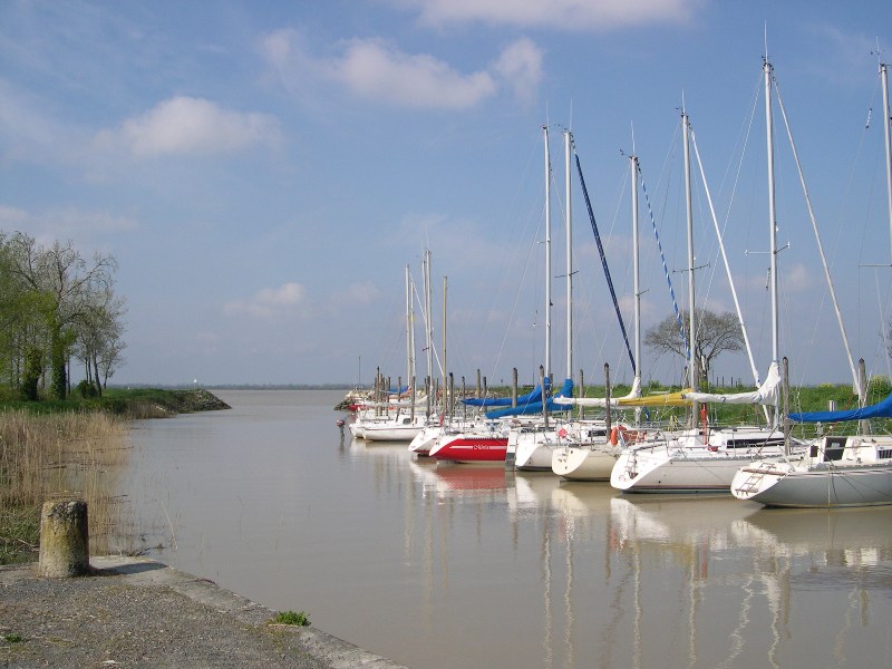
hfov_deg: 49.0
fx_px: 979
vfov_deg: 37.7
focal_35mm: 38
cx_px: 446
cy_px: 334
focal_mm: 8
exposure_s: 1/294
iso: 100
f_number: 7.6
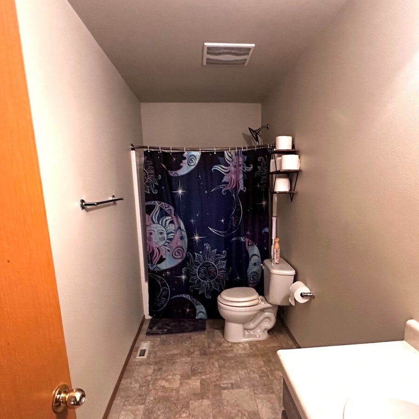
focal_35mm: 22
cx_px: 227
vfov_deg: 69.1
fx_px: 301
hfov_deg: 69.5
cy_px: 246
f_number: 2.2
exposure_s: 1/60
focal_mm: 2.22
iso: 1250
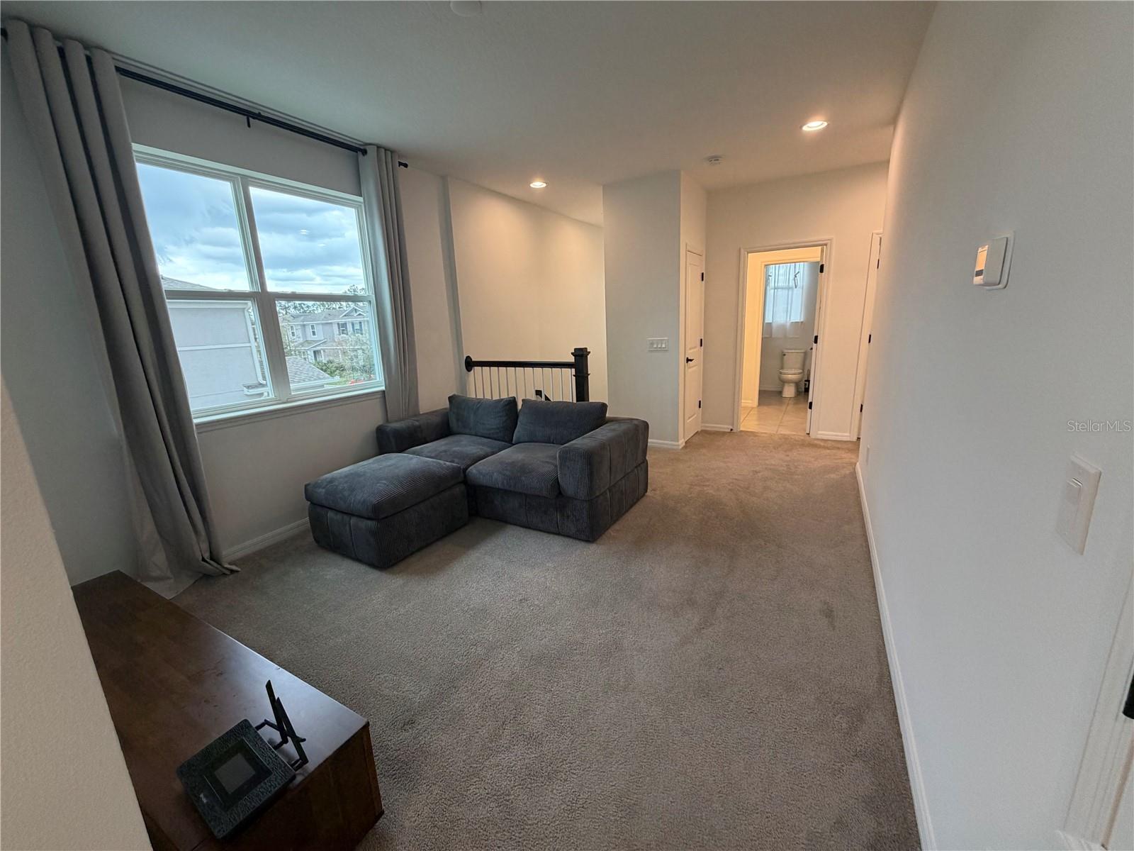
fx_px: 459
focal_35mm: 14
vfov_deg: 85.7
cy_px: 426
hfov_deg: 102.1
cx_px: 567
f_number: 2.2
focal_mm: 2.22
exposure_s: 1/60
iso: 160
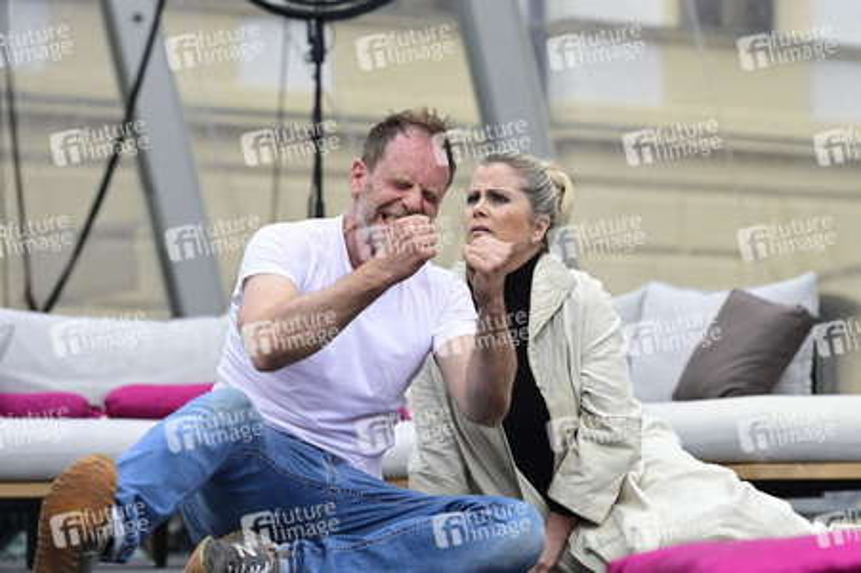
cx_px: 430
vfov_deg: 11.2
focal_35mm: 122
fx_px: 2916
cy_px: 286
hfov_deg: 16.8
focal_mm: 122
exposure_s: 1/500
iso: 800
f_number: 4
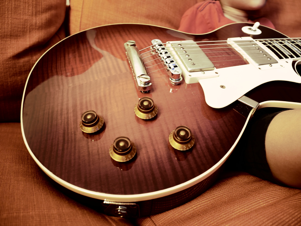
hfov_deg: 71.6
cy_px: 113
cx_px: 150
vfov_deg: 56.8
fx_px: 209
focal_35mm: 24
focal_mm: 12
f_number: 3.5
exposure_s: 1/3.2
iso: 400
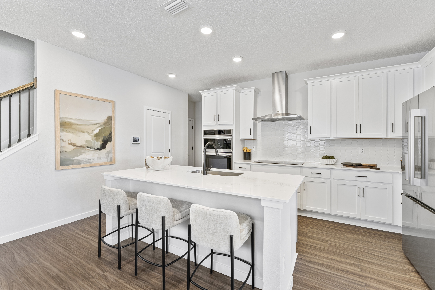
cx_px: 218
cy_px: 145
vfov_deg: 75.9
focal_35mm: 15
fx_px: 186
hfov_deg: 98.9
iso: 320
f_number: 9
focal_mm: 15.4
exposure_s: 1/3
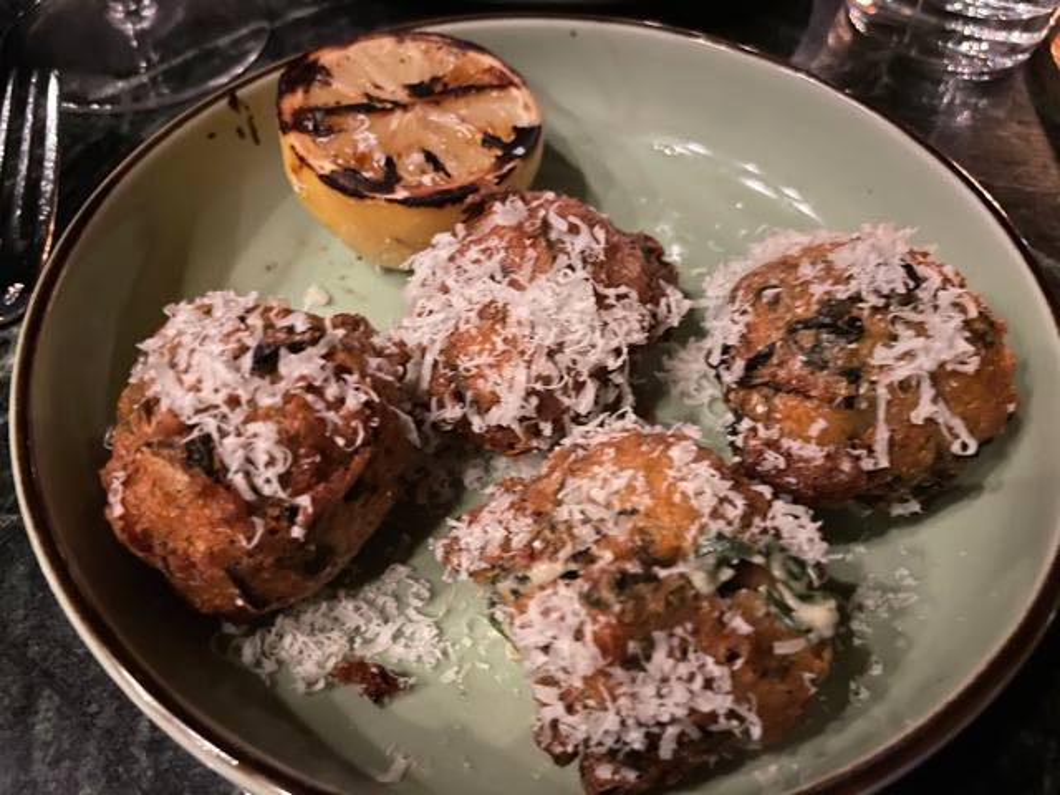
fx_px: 796
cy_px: 398
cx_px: 530
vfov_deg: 53.1
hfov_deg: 67.3
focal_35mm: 26
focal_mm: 4.2
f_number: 1.6
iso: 400
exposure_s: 1/7
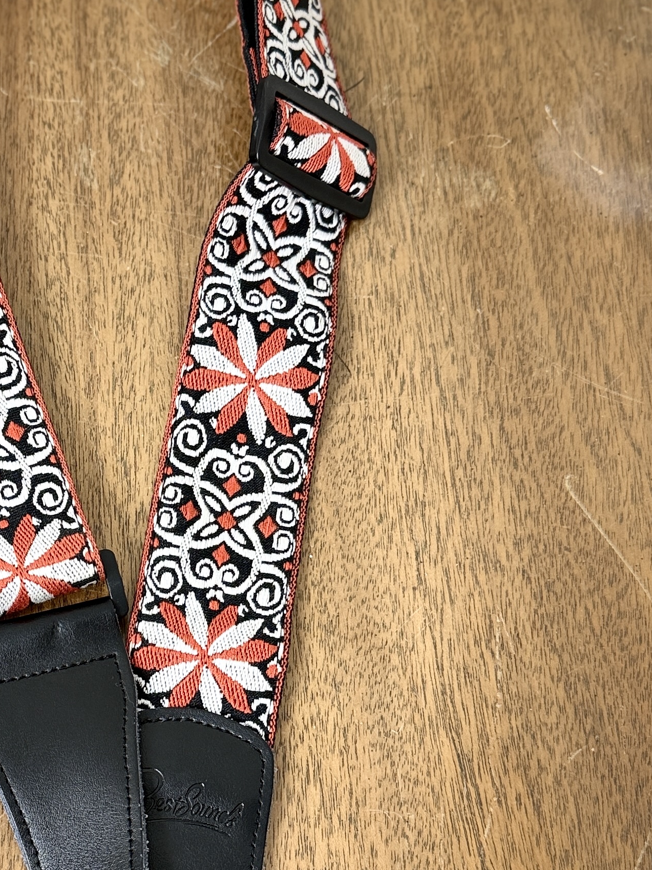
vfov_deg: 33.5
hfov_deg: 25.1
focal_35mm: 57
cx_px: 96
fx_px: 1432
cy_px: 568
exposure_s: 1/101
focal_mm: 6.76
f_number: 1.78
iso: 200
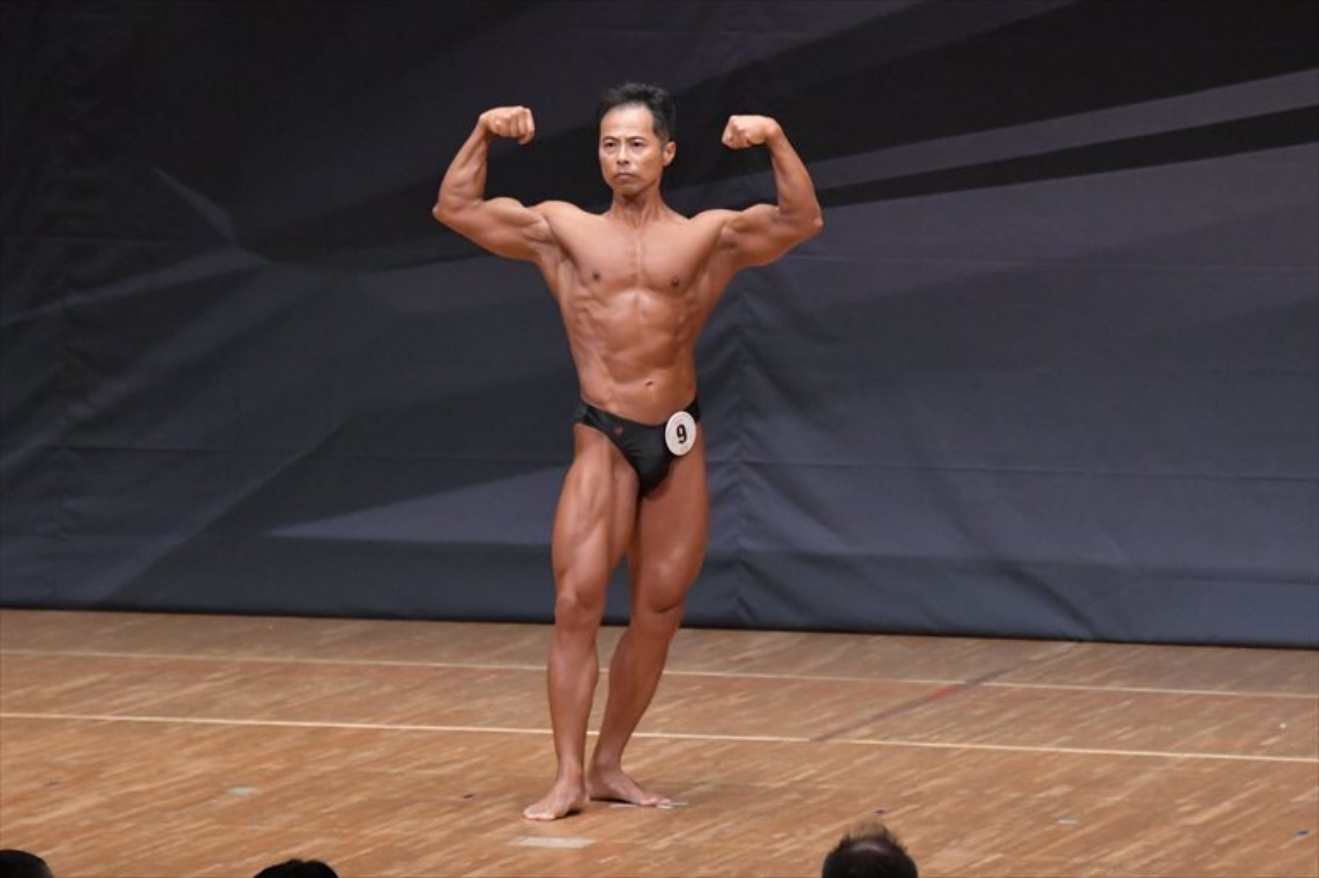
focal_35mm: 270
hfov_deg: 7.6
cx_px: 660
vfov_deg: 5.1
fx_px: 9888
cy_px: 439
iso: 6400
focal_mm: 180
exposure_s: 1/400
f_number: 5.6
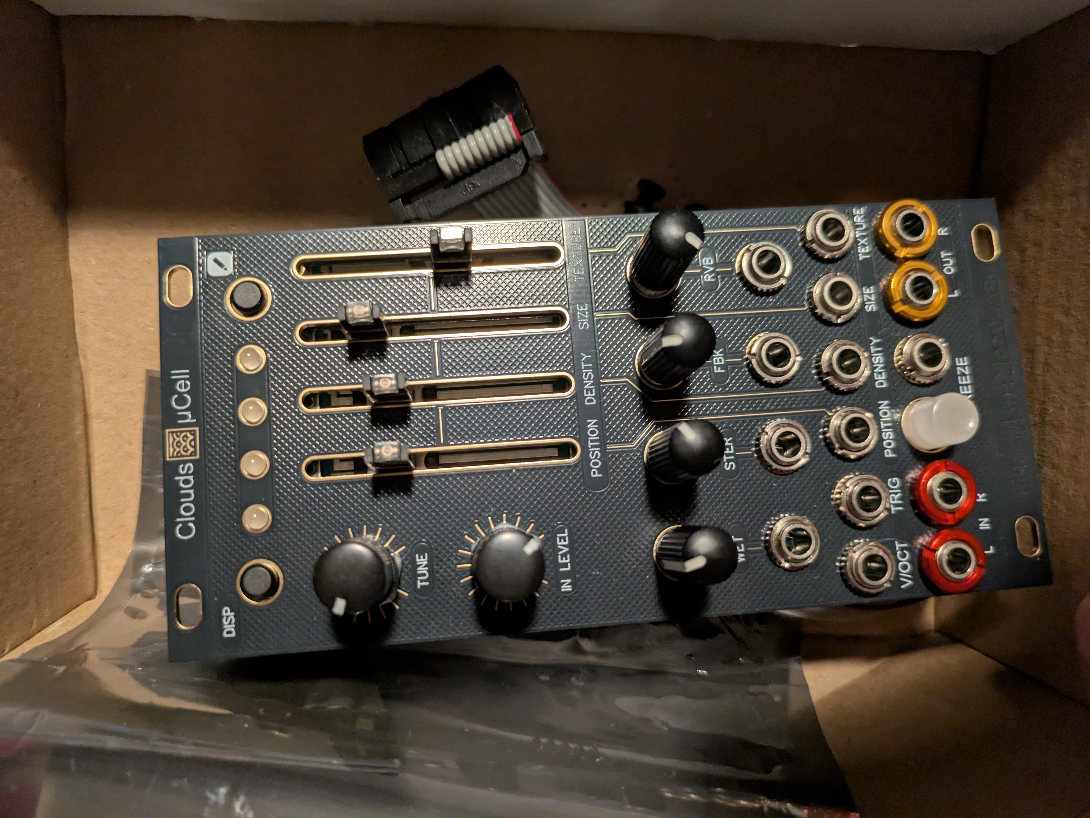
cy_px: 409
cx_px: 545
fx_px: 788
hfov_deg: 69.4
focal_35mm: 25
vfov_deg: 54.9
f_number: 1.89
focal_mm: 5.43
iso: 343
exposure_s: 1/25
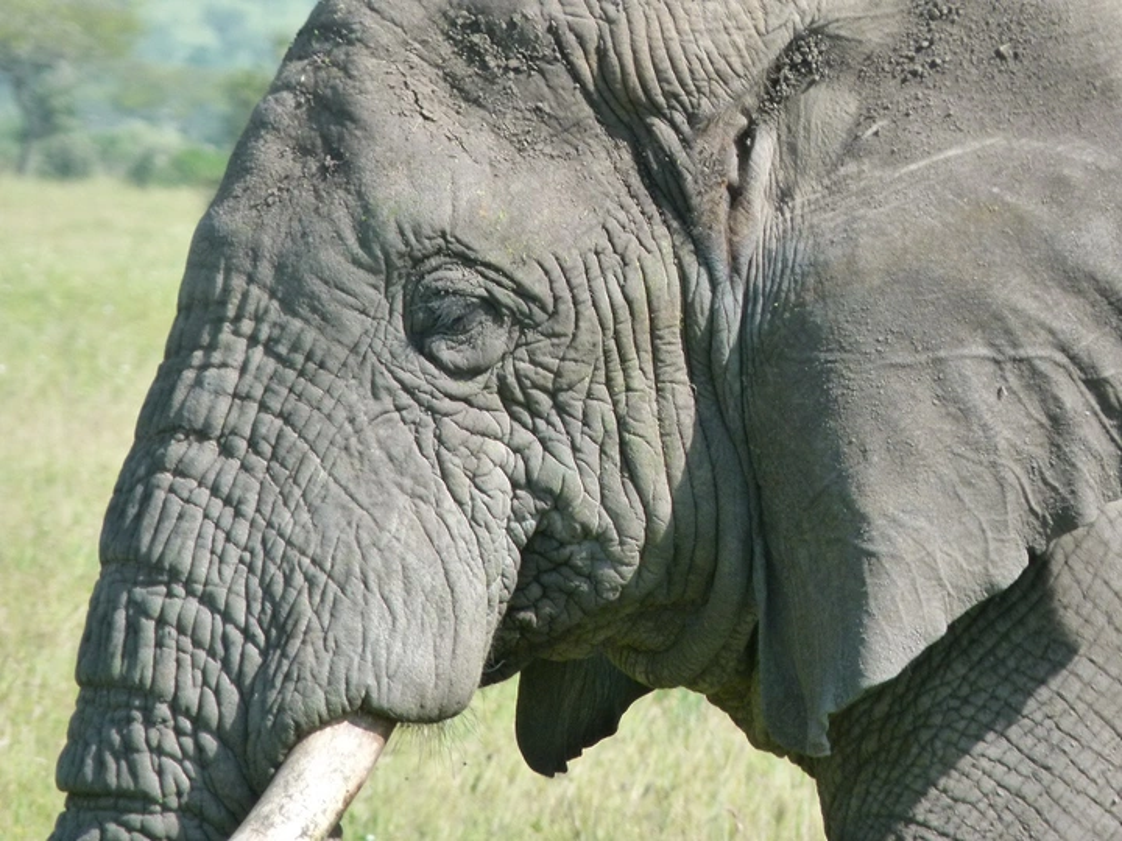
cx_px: 561
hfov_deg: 2.8
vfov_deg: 2.1
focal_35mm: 710
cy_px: 420
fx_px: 23013
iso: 160
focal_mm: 108
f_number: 5.2
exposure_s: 1/200
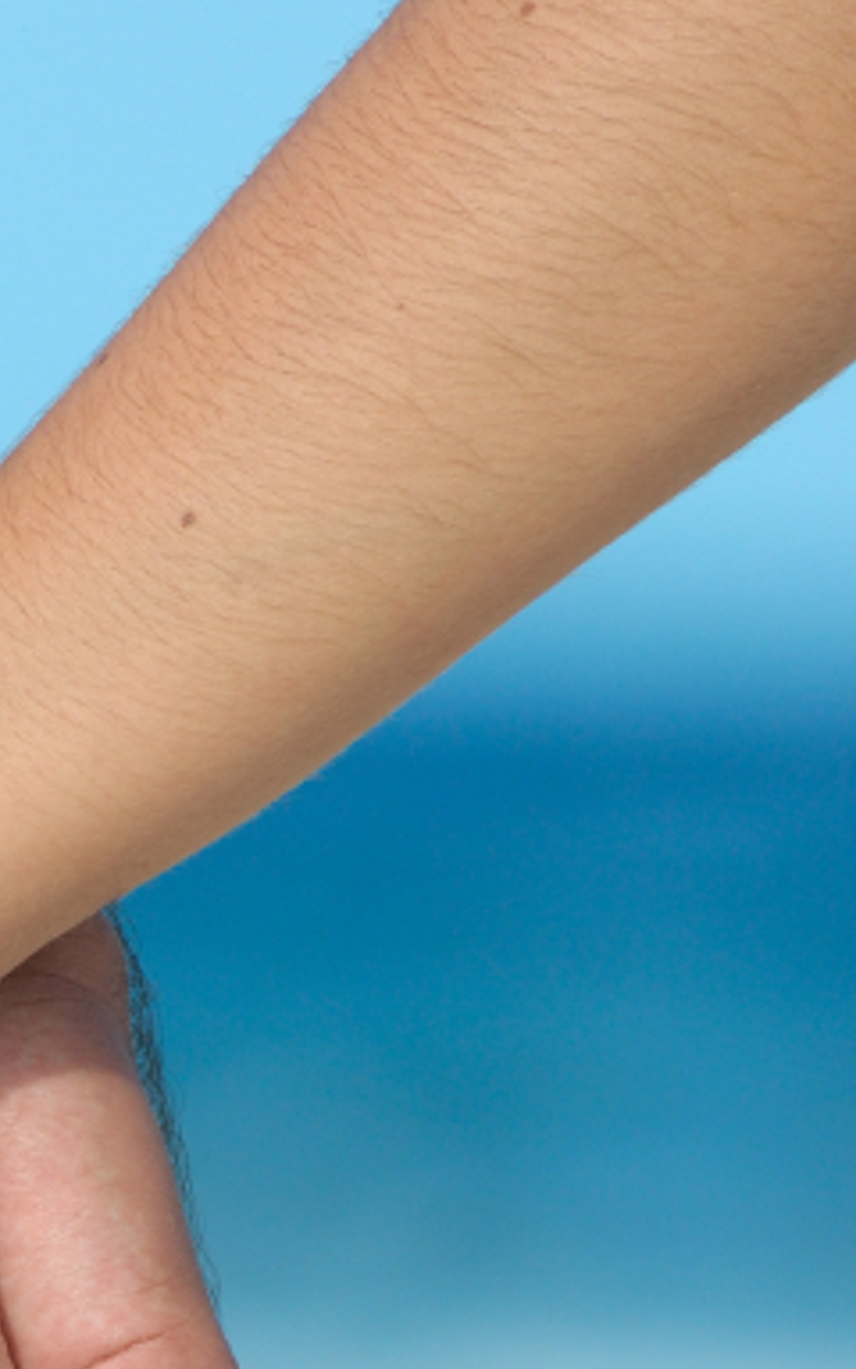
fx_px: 25232
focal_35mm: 676
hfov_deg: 1.9
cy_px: 916
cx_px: -119
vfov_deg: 3.1
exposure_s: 1/800
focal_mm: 200
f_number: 5.6
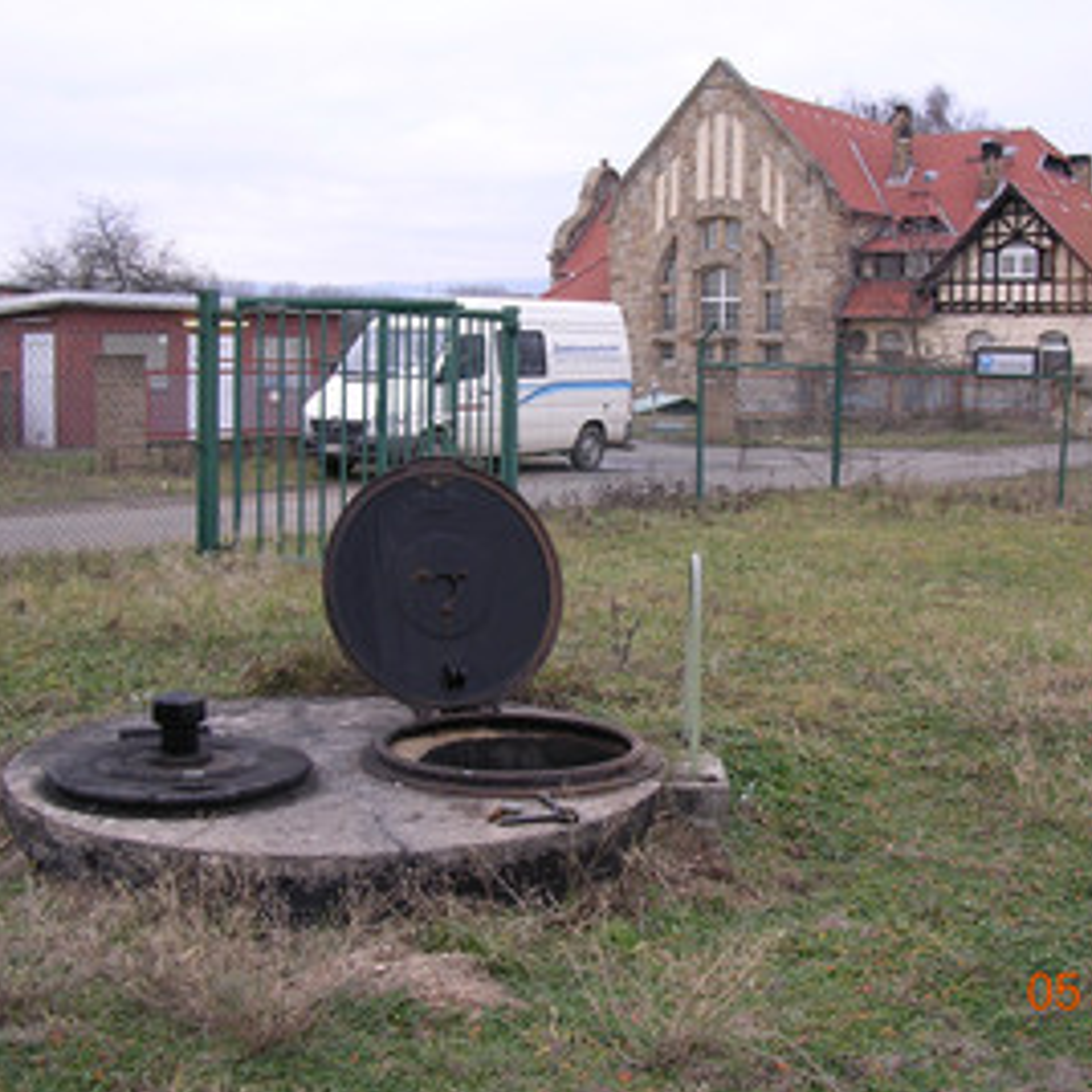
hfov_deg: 36.7
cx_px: 630
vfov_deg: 36.8
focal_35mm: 46
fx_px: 1642
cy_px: 548
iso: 100
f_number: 2.8
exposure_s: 1/65.7
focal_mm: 5.8
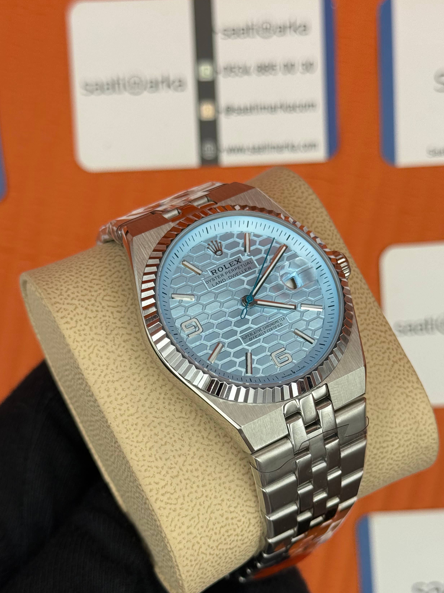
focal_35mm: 59
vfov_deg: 32.6
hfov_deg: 24.8
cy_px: 357
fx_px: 1009
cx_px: 229
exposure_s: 1/810
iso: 64
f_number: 1.78
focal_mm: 6.76
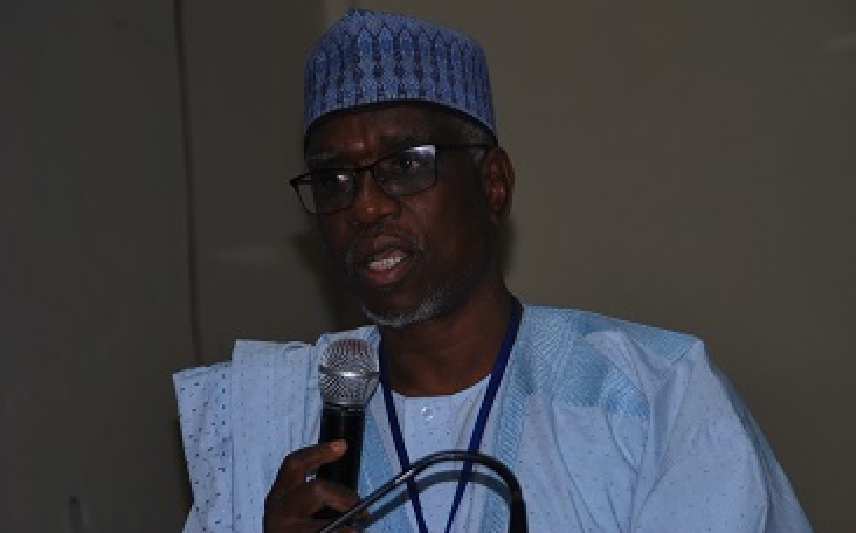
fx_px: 4242
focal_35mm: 182
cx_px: 421
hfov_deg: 11.5
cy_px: 236
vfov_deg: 7.2
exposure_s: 1/60
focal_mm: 112
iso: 200
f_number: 6
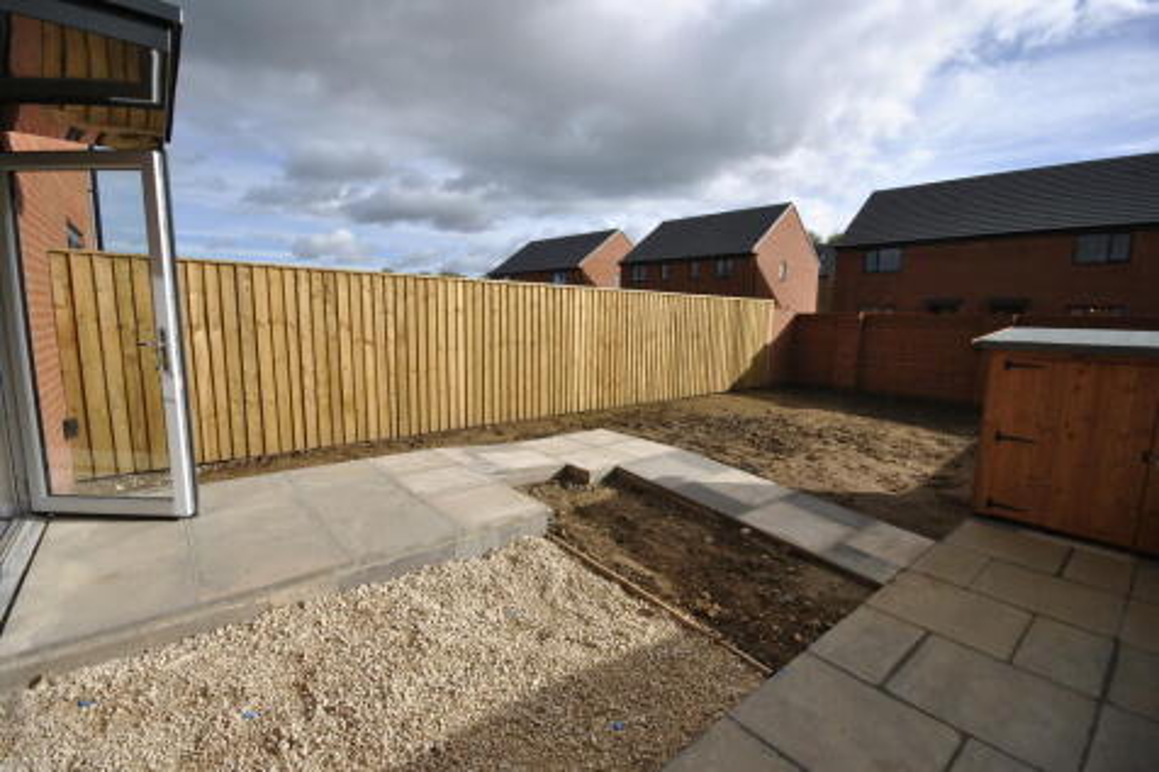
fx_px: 483
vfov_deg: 77.3
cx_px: 580
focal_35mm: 15
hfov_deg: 100.4
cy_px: 386
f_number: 8
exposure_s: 1/250
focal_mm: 10
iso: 100
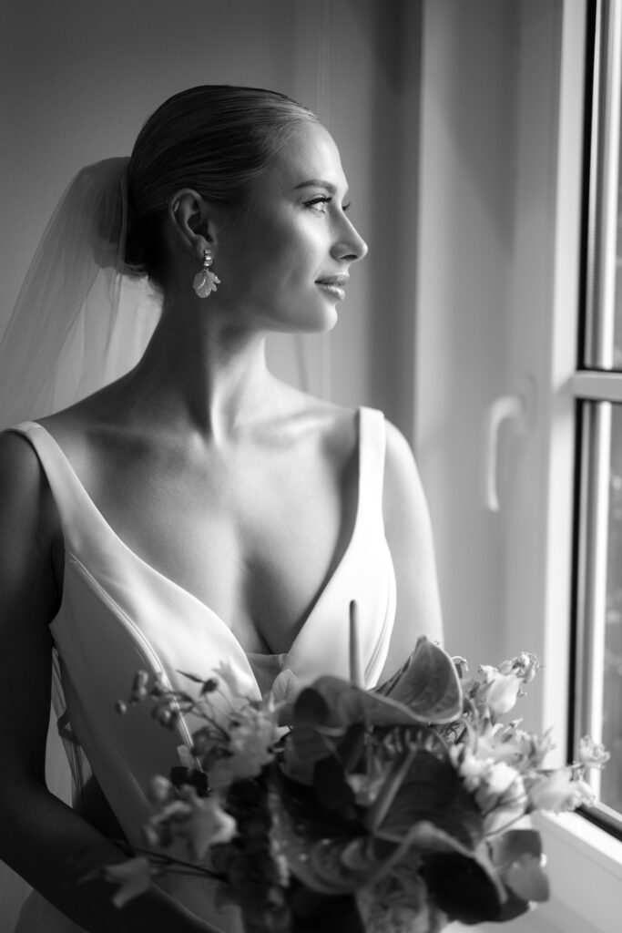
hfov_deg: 27.0
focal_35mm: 50
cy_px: 466
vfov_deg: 39.6
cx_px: 311
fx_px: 1295
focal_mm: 50
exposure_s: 1/320
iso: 640
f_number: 1.4
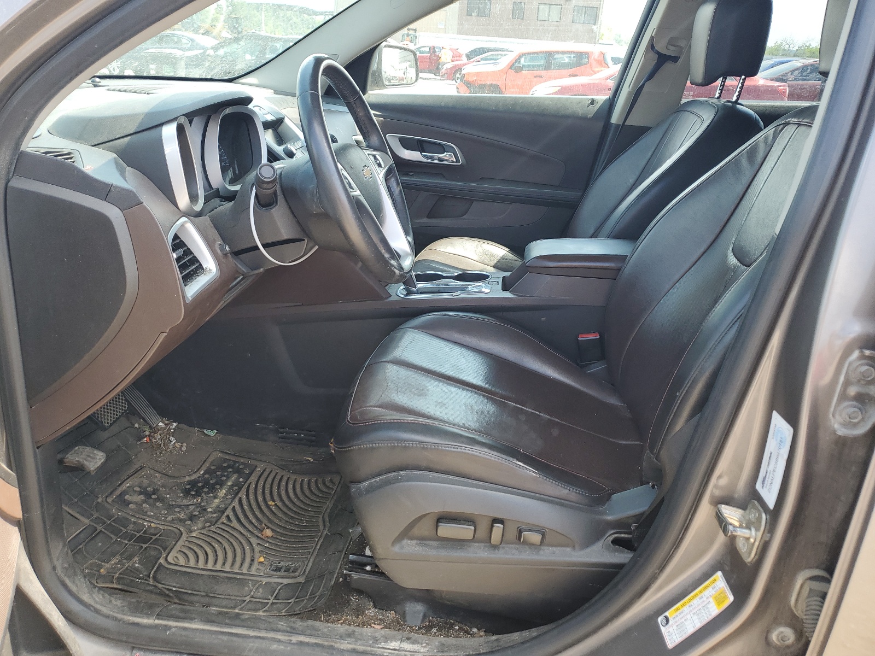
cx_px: 438
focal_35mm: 26
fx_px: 657
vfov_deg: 53.1
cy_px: 328
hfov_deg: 67.3
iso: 50
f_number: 1.5
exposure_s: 1/323
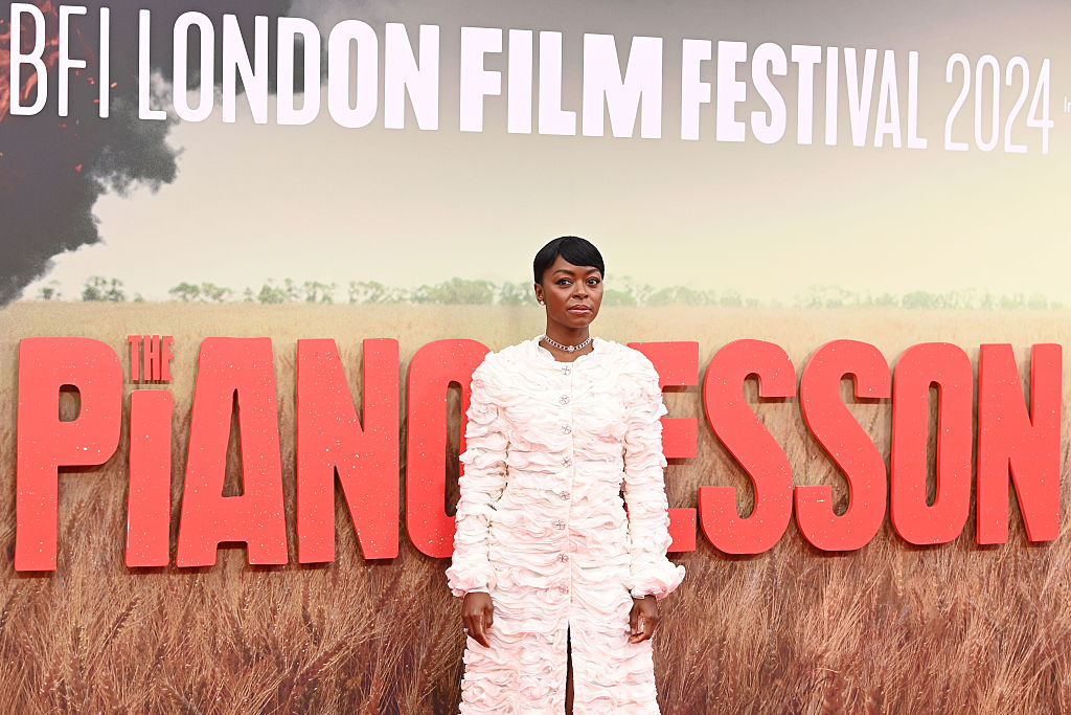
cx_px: 536
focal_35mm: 70
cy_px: 358
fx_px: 2083
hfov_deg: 28.8
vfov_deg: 19.5
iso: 1000
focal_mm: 70
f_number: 5
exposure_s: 1/400
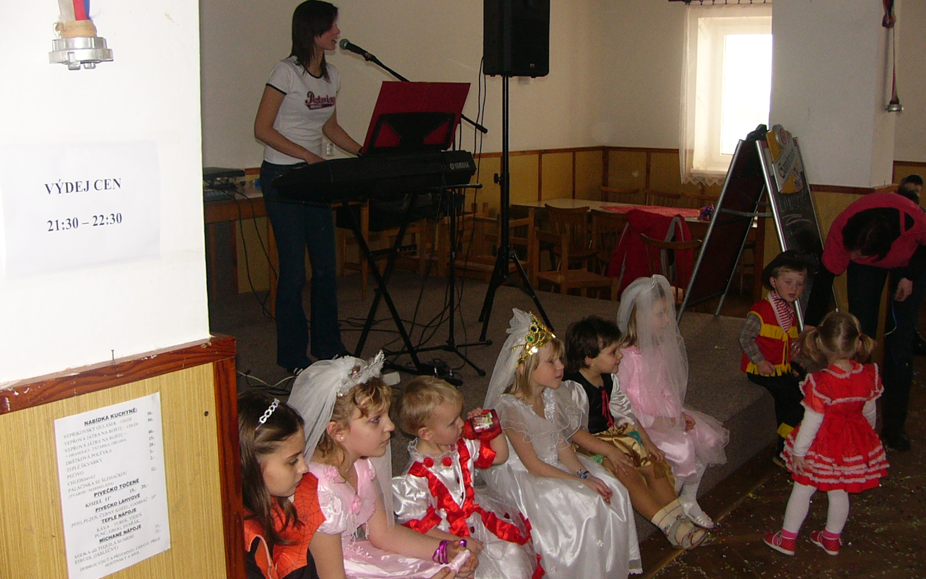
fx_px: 959
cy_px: 273
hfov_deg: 51.5
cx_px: 453
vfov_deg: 33.6
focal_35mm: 38
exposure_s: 1/30
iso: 100
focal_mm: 4.6
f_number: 2.8
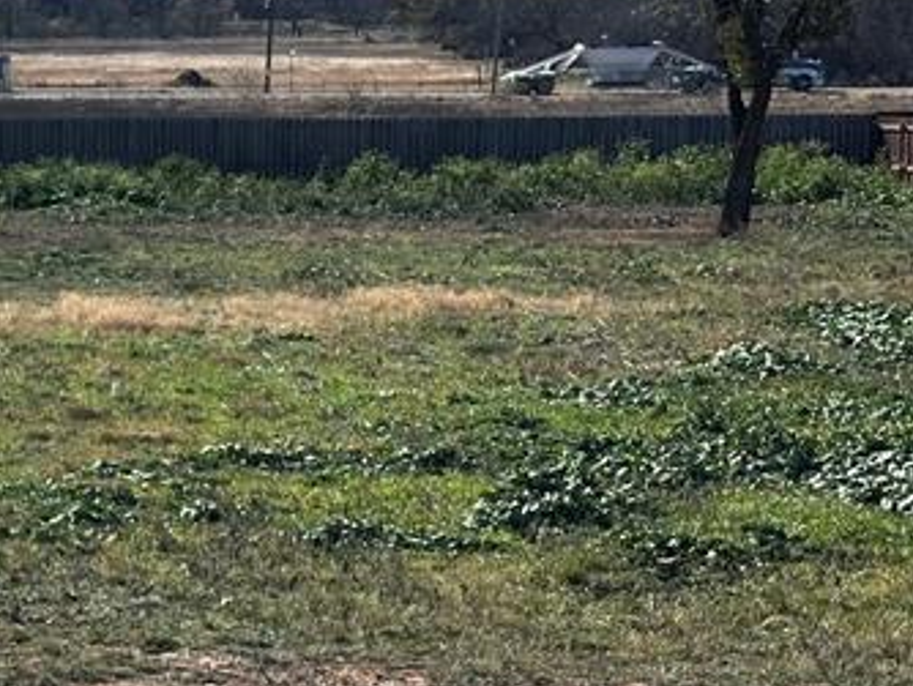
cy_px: 626
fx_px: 3880
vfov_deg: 10.1
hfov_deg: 12.8
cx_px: -396
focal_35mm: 147
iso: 64
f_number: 1.78
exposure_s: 1/2732
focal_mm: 6.86
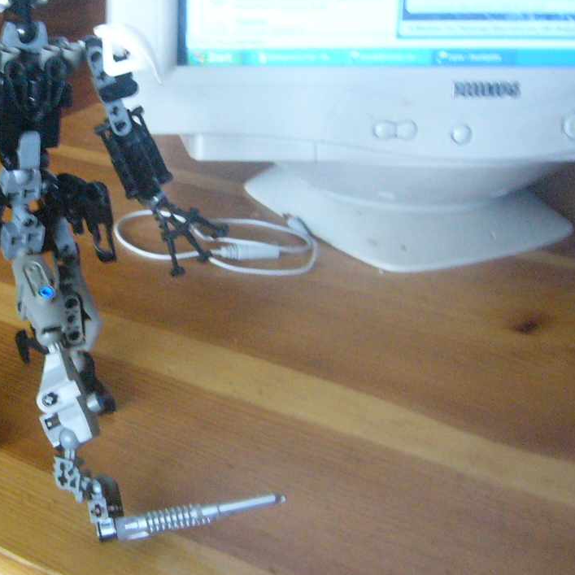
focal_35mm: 56
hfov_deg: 29.3
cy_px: 230
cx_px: 60
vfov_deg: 30.5
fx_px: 1052
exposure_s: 1/10
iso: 400
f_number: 2.8
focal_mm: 5.8
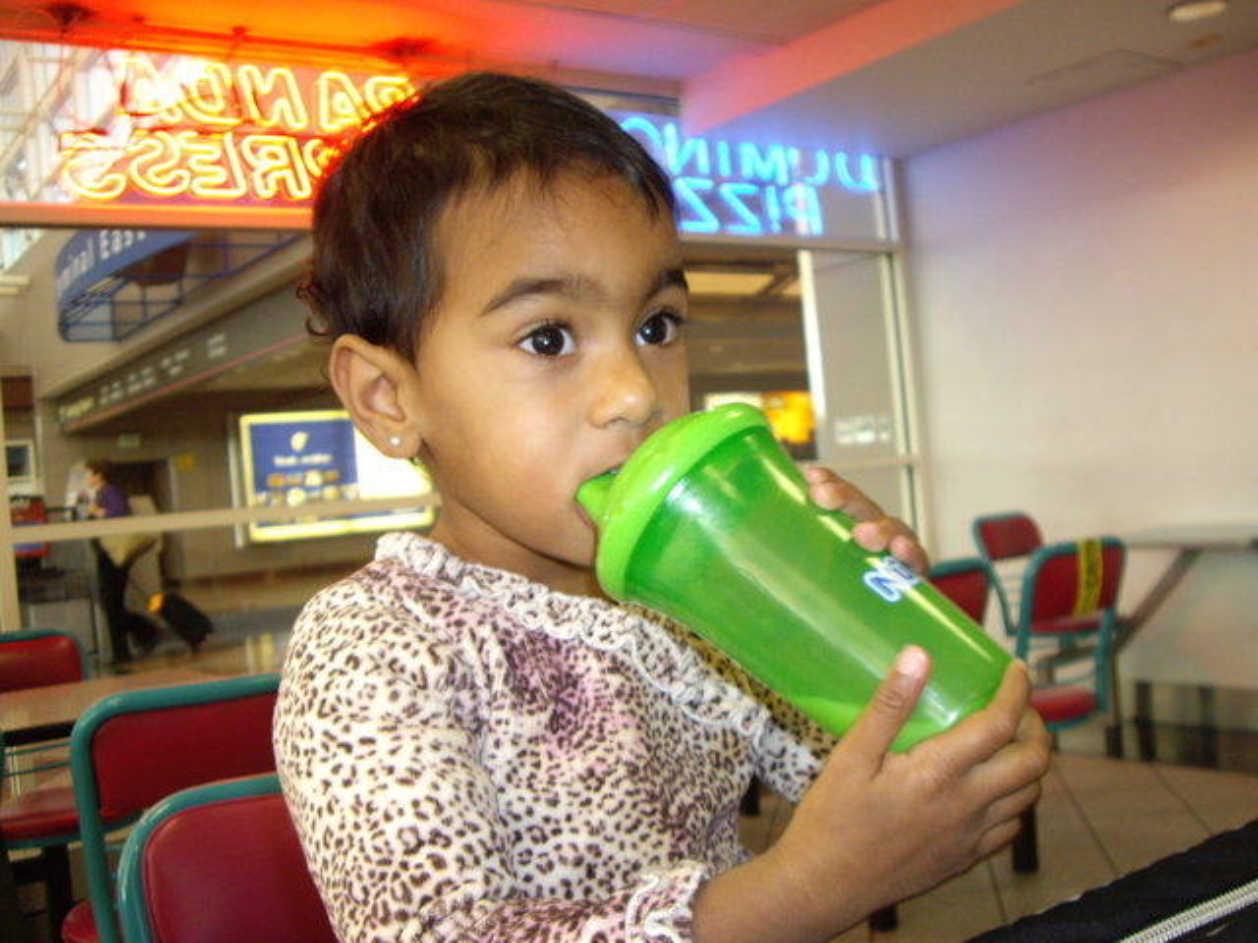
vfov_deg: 37.7
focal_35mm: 38
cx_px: 629
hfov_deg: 49.0
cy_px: 472
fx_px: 1381
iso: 200
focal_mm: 6.2
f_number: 2.7
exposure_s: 1/40
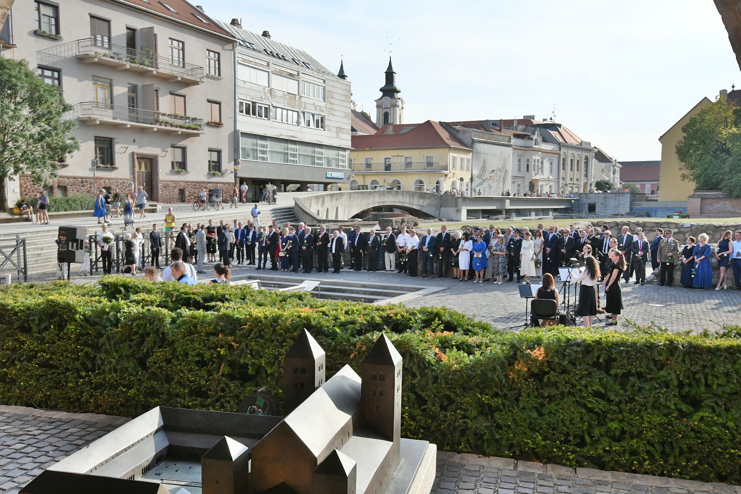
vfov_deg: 43.6
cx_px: 370
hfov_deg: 61.9
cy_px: 247
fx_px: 618
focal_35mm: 30
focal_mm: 20
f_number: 16
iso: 5000
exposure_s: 1/1000
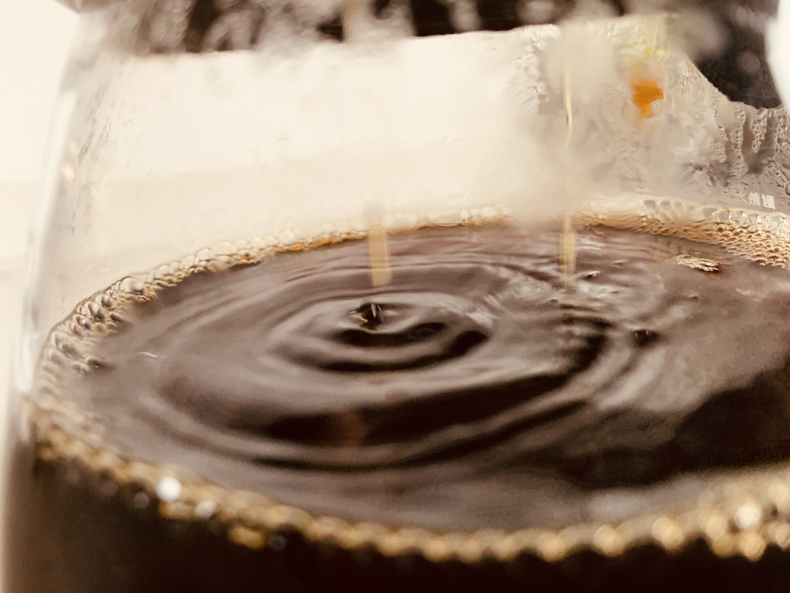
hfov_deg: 67.3
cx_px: 395
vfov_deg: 53.1
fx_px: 593
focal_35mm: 26
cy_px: 296
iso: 125
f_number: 1.8
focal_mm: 4.25
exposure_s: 1/60
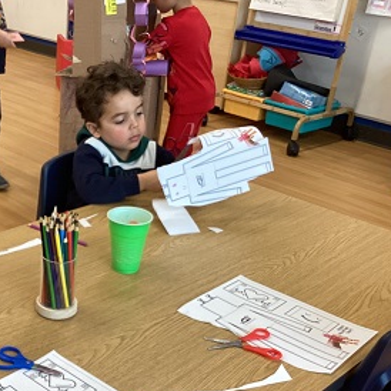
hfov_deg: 32.6
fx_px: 639
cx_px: 54
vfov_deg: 33.7
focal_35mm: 50
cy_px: 265
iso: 80
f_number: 2.4
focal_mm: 3.3
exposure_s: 1/60
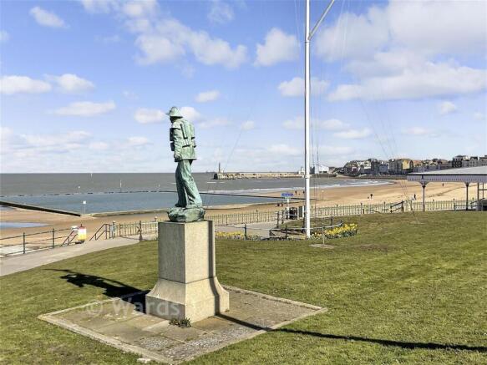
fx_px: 478
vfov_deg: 41.8
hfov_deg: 54.0
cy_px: 182
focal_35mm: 34
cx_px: 244
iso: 16
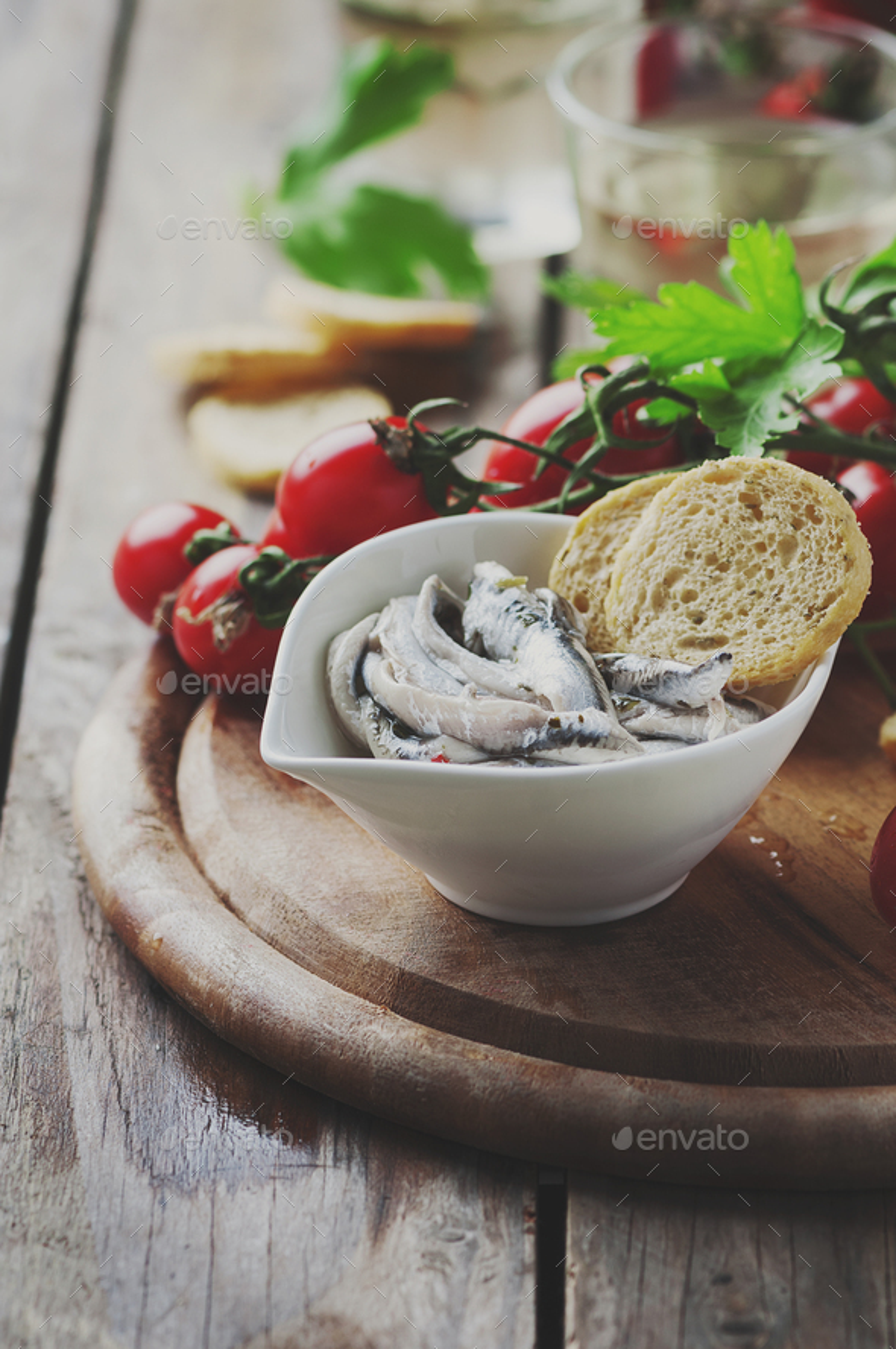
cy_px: 674
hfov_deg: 8.7
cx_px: 448
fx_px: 5893
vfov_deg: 13.1
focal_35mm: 158
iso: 100
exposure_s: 1/160
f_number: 5.6
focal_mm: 105
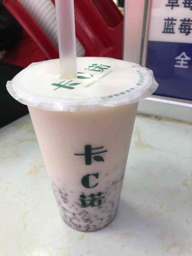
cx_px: 96
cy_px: 128
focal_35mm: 28
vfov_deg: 63.4
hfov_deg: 49.8
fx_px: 207
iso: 32
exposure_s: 1/100
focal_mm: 4
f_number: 1.8
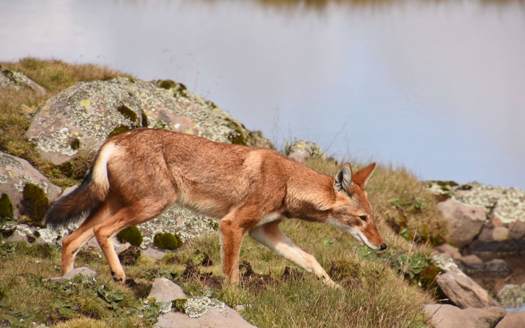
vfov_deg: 2.9
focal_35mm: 460
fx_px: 6582
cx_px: 263
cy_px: 164
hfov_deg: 4.6
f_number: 8
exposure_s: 1/1600
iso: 640
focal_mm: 300
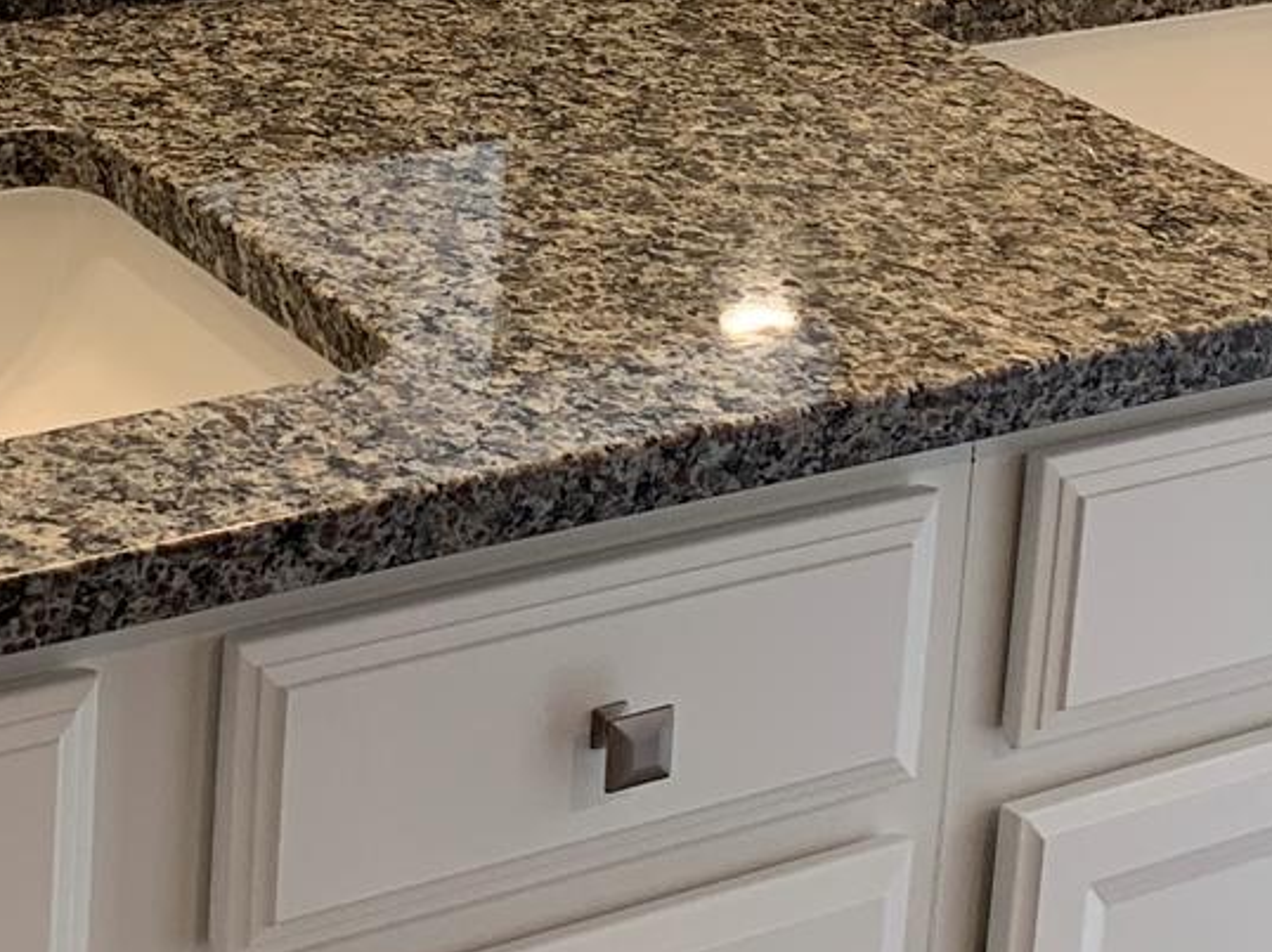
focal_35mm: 99
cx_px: 340
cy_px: -385
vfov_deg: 14.2
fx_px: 3636
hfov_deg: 19.7
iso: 80
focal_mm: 4.25
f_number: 1.8
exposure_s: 1/120
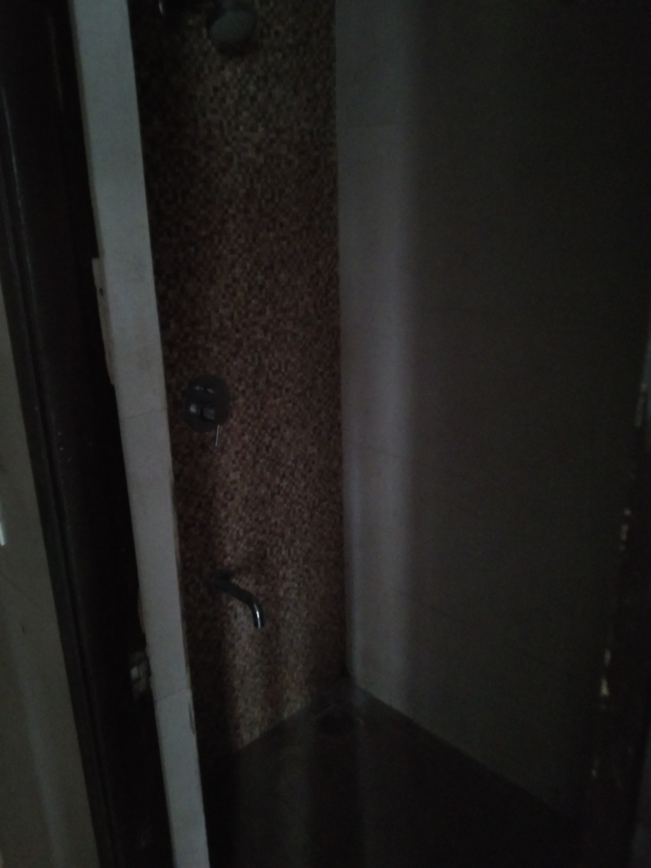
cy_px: 434
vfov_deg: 60.0
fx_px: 752
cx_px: 326
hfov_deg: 46.8
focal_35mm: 30
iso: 1937
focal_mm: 3.65
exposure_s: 1/14
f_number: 2.2
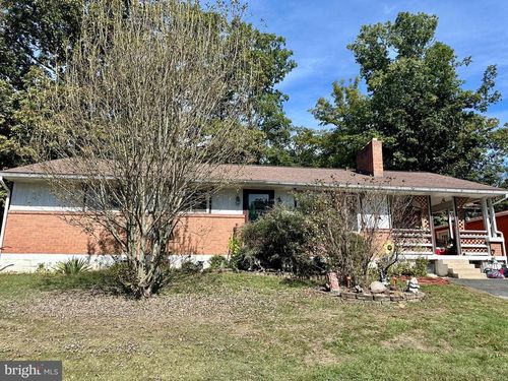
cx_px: 254
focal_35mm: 24
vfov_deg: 56.8
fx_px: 352
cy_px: 190
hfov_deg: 71.6
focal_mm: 6.86
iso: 80
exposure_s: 1/2809
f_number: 1.78
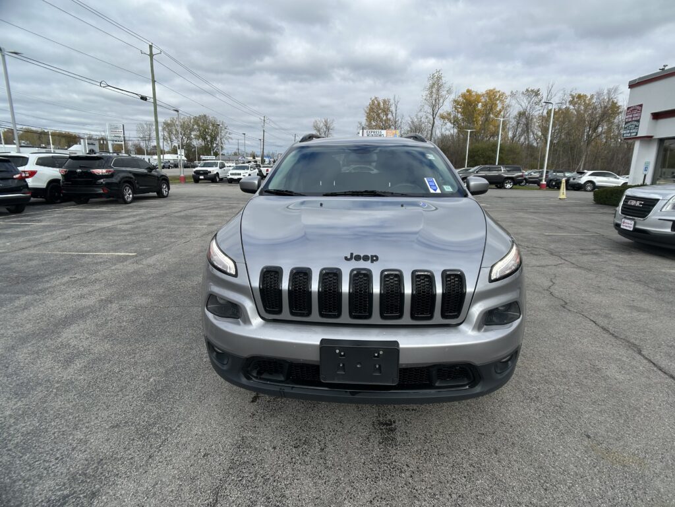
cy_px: 254
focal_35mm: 26
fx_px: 507
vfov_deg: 53.1
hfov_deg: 67.3
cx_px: 338
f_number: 1.5
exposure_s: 1/2299
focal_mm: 5.7
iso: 50
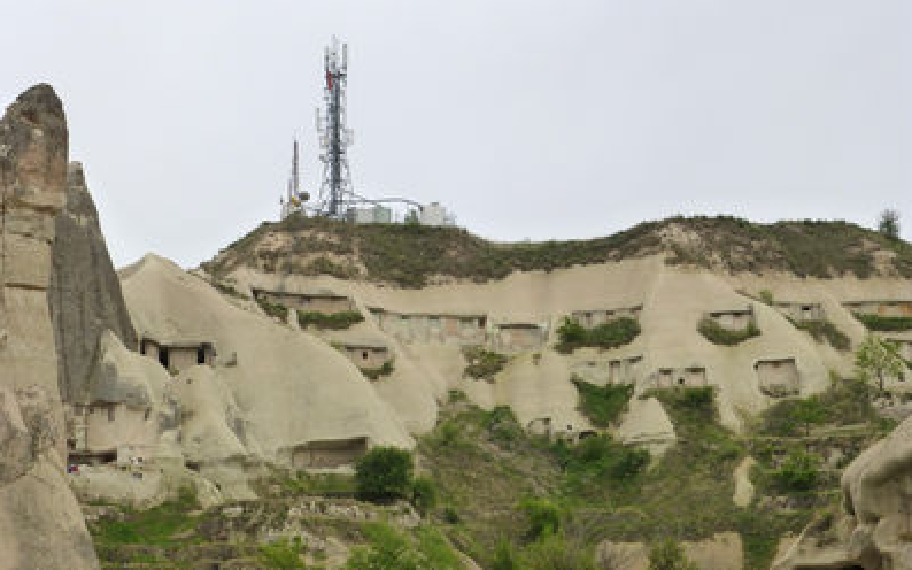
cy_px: 287
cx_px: 457
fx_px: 2386
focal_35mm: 96
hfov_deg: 21.6
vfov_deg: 13.6
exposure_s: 1/160
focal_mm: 16.1
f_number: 5.2
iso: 160
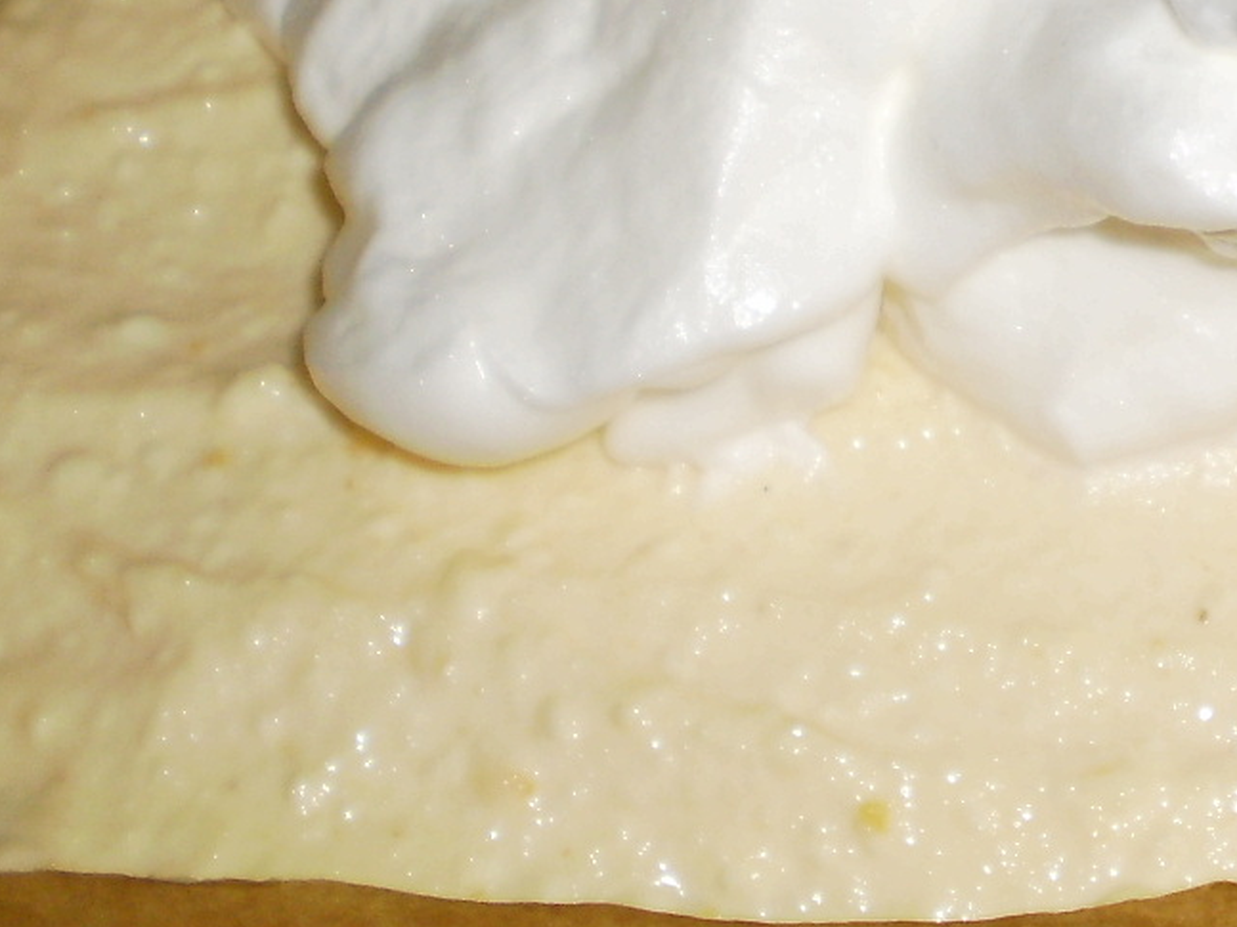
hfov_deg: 21.2
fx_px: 3180
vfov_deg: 16.3
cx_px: 1243
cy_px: 46
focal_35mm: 89
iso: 125
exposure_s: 1/30
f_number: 3.1
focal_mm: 6.3
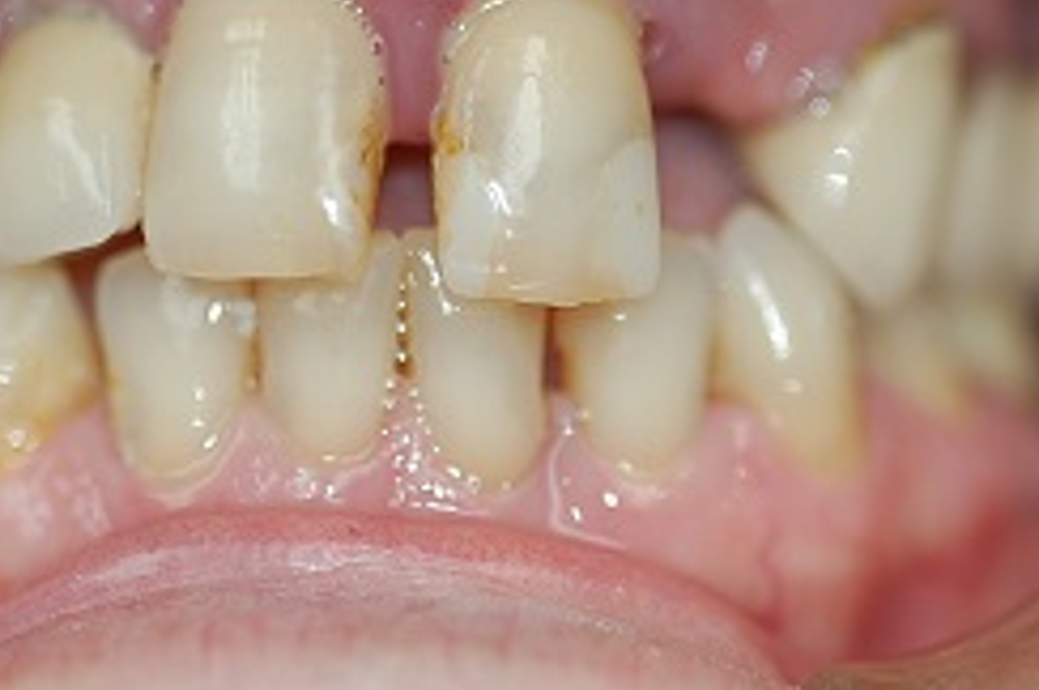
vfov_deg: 5.3
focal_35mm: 258
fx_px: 7431
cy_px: 249
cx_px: 387
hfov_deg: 8.0
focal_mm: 105
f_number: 2.8
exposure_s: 1/60
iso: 200
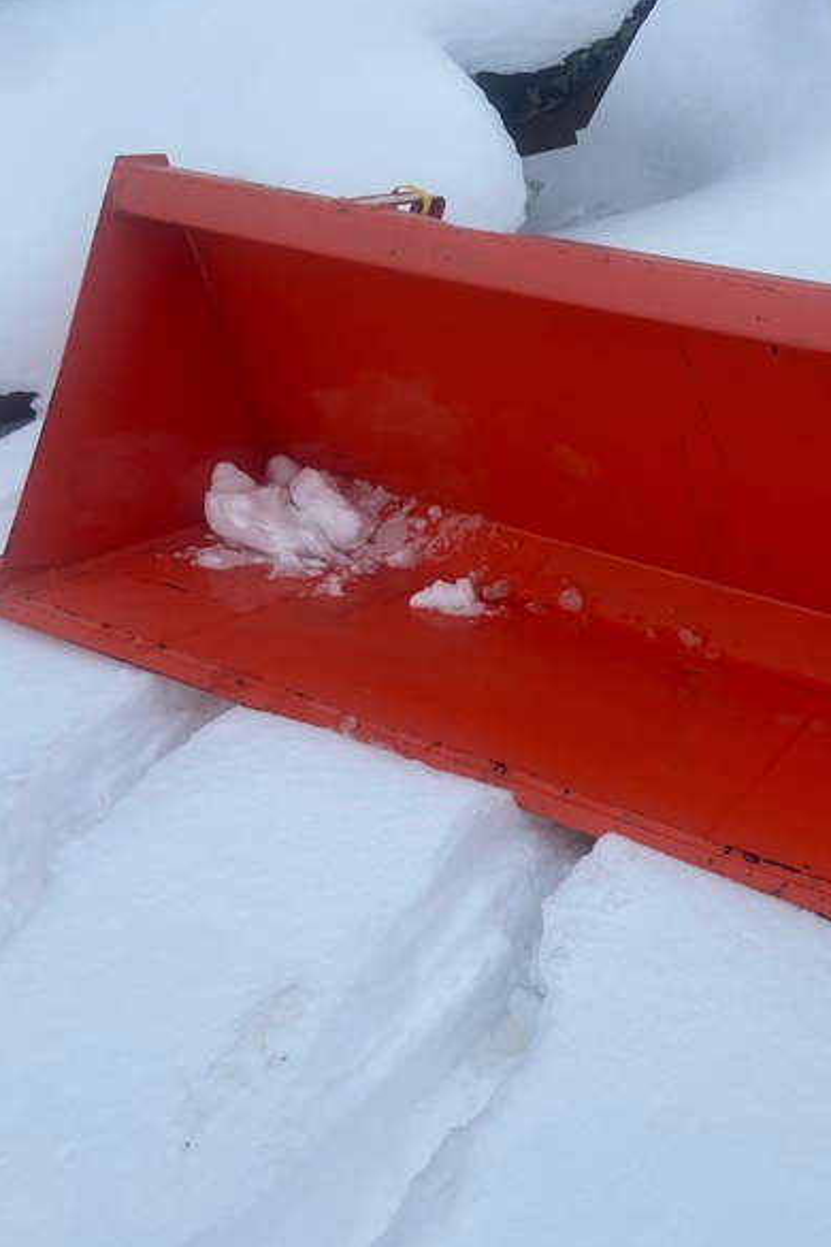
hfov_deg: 34.4
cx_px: 712
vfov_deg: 51.9
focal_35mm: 37
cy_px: 631
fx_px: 1281
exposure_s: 1/1377
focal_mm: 4.25
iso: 32
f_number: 1.8
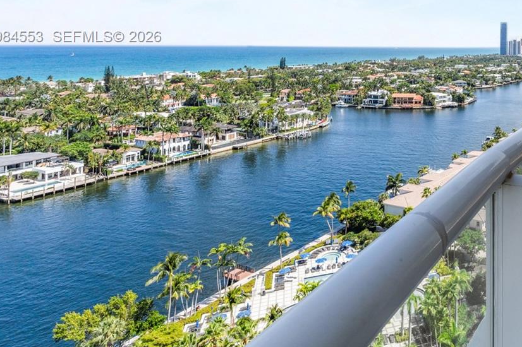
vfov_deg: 39.4
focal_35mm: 31
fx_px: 449
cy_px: 37
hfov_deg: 52.9
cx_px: 470
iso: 250
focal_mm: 16
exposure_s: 1/125
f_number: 13
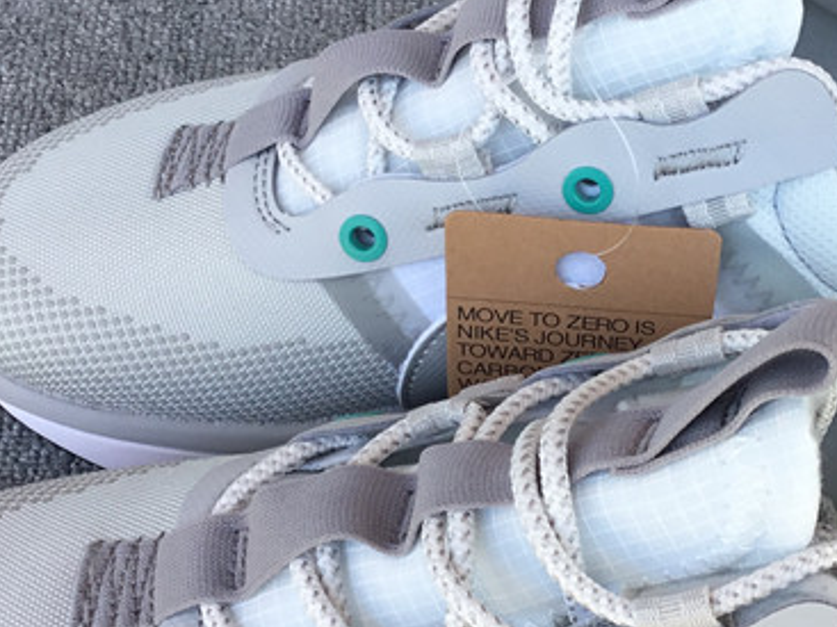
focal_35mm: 76
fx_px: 1837
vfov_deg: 19.4
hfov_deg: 25.5
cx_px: 582
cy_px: 341
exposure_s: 1/130
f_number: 2.4
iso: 25
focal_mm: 3.3
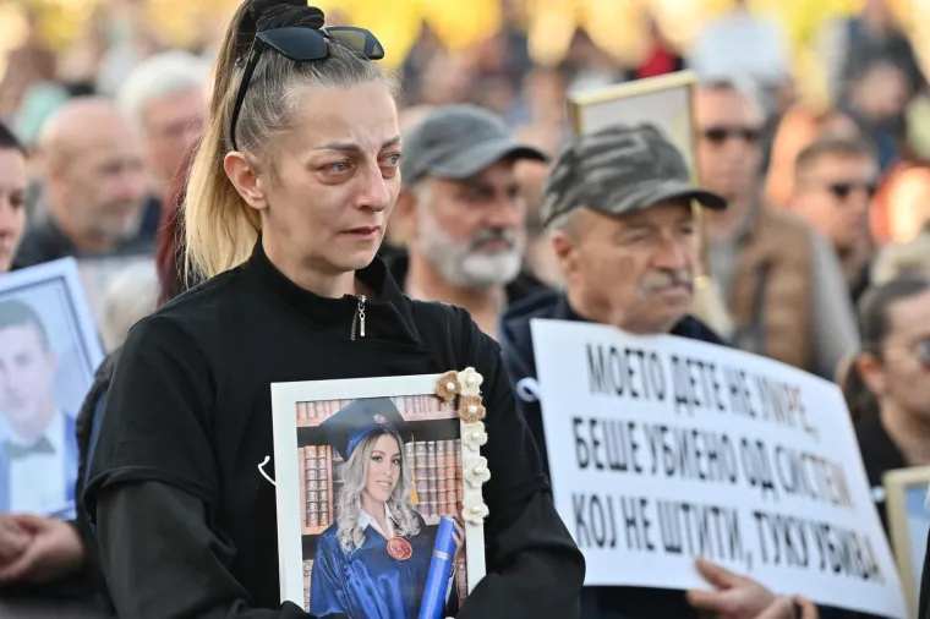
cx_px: 465
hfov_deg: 12.8
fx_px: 4131
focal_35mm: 160
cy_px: 310
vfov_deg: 8.6
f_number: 4
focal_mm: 160
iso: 400
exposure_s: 1/800
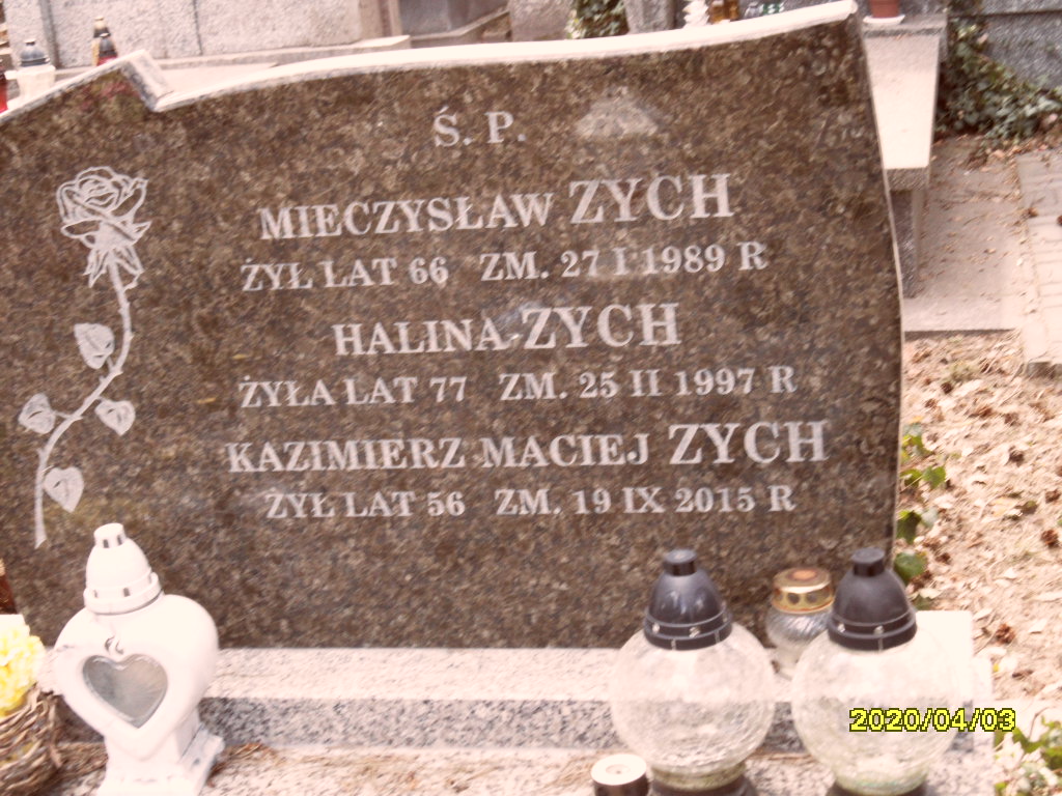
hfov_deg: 32.2
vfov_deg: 24.4
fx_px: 1841
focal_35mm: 60
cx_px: 531
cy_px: 398
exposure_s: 1/45
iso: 120
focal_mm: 10.3
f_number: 4
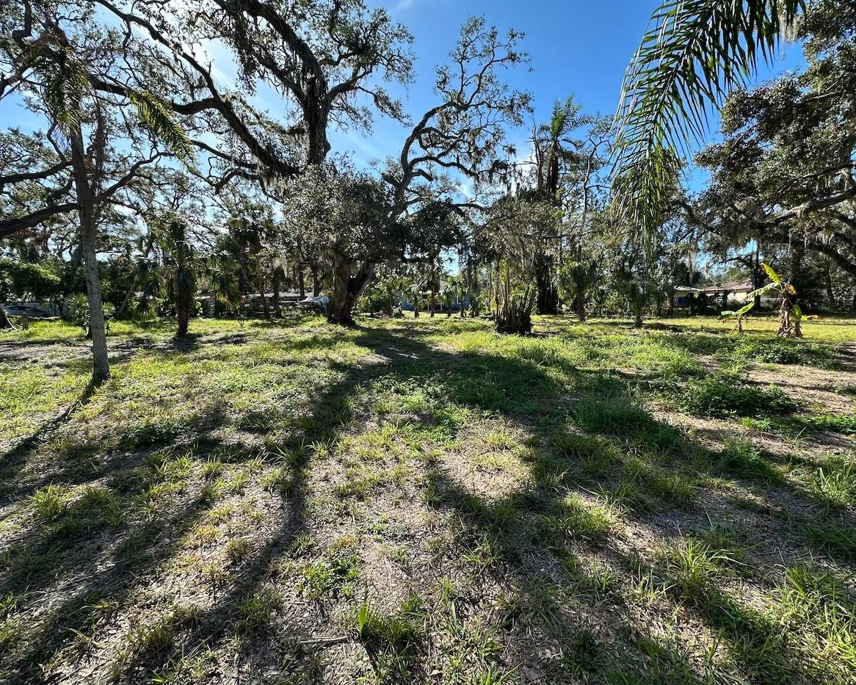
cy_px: 349
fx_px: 380
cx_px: 454
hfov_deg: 96.7
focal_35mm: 15
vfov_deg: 84.0
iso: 40
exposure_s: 1/550
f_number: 2.2
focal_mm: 2.22
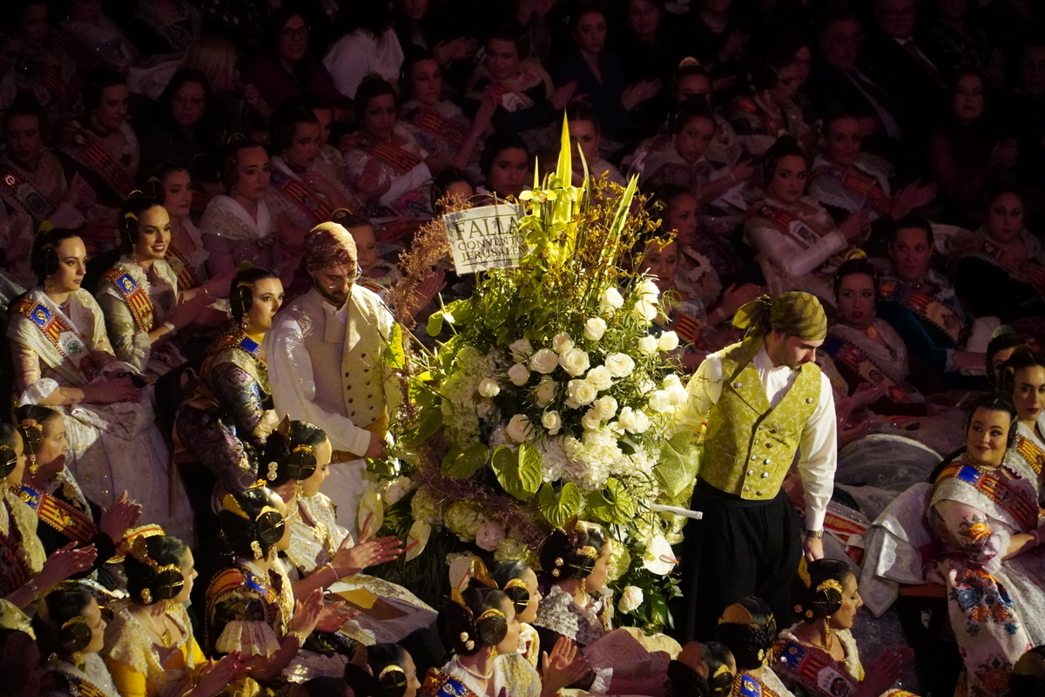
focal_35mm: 158
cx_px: 522
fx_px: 4572
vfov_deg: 8.7
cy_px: 348
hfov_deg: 13.0
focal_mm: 105
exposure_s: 1/250
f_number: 4
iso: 10000
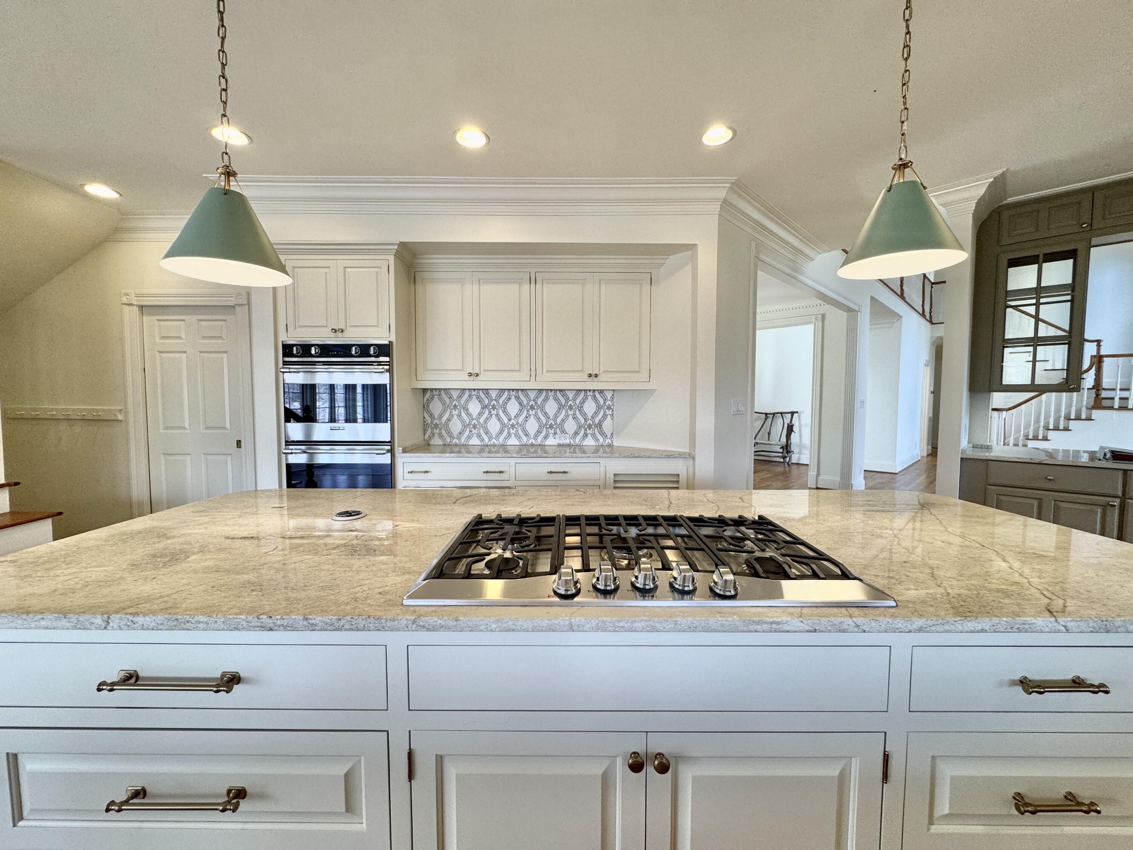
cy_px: 425
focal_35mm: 14
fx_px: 458
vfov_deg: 85.7
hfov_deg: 102.1
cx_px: 566
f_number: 2.2
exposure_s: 1/120
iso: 125
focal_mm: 2.22
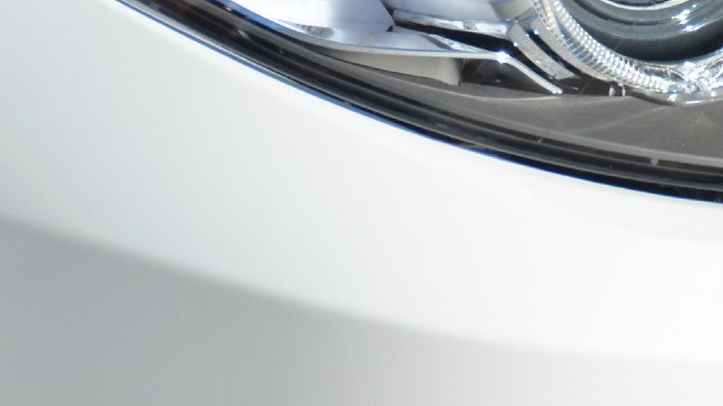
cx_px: 808
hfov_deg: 3.7
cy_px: -122
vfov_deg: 2.1
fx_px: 11078
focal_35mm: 578
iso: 400
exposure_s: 1/1600
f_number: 6.3
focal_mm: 112
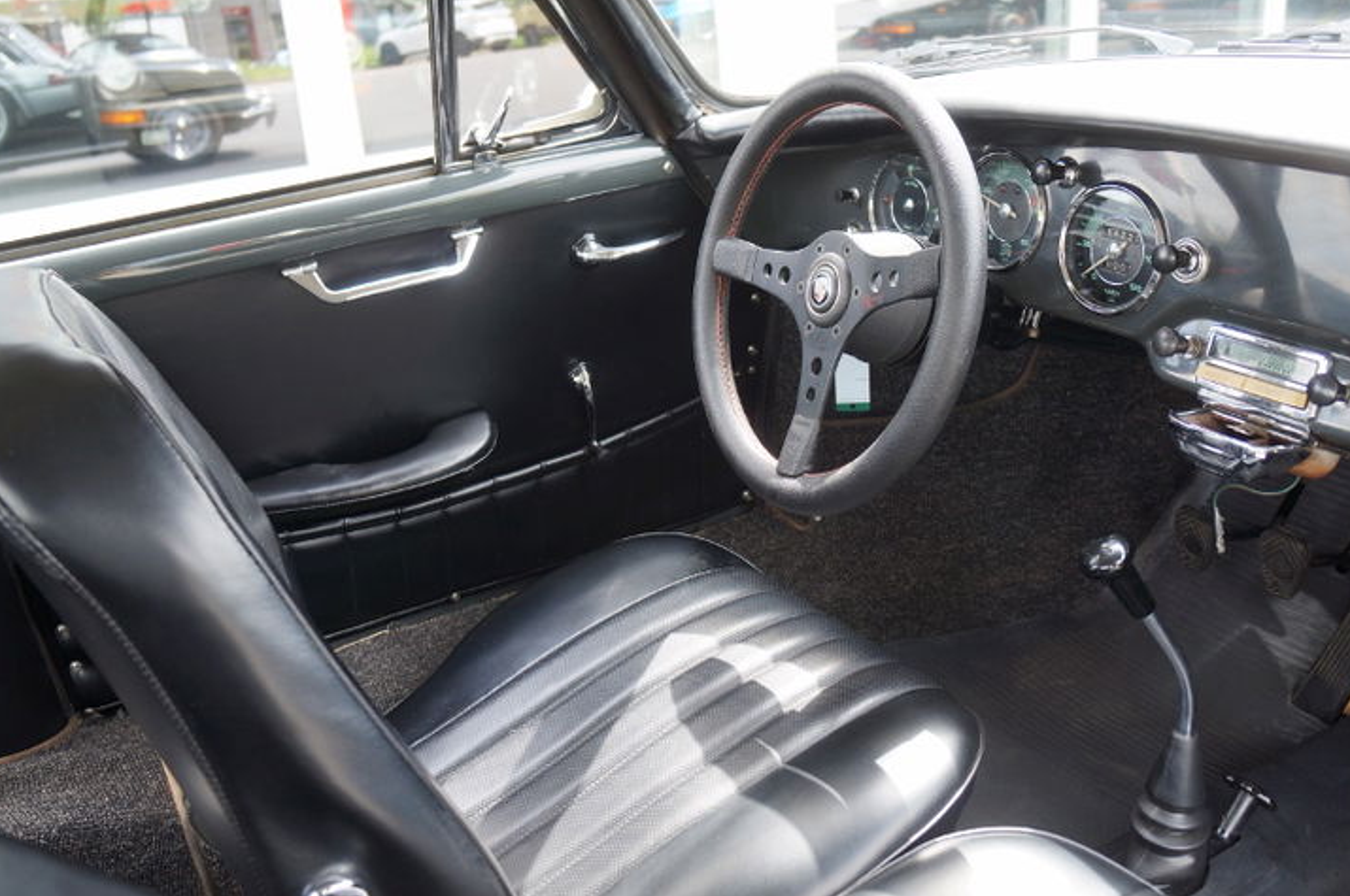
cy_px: 460
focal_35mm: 29
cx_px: 704
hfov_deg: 63.7
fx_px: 1086
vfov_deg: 44.9
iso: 200
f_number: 4.5
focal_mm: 18
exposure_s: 1/80
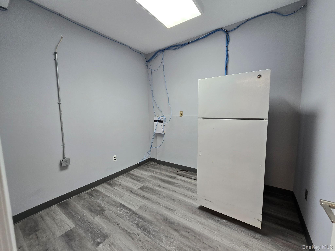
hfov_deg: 106.2
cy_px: 126
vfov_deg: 89.9
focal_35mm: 13
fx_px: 126
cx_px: 168
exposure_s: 1/60
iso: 80
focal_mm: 2.2
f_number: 2.2
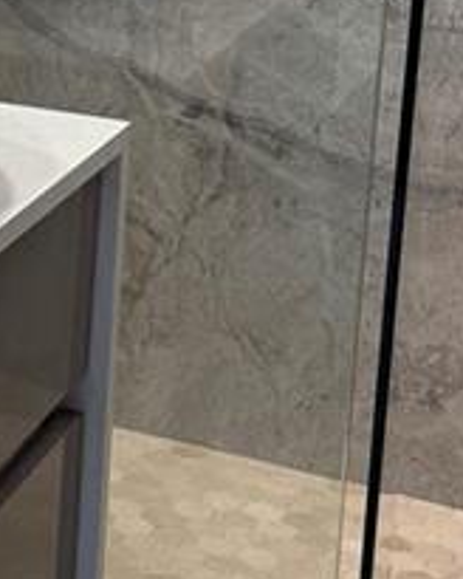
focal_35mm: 137
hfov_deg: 10.6
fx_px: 2347
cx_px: -378
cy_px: -17
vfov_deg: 13.8
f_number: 1.78
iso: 100
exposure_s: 1/120
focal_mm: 6.76
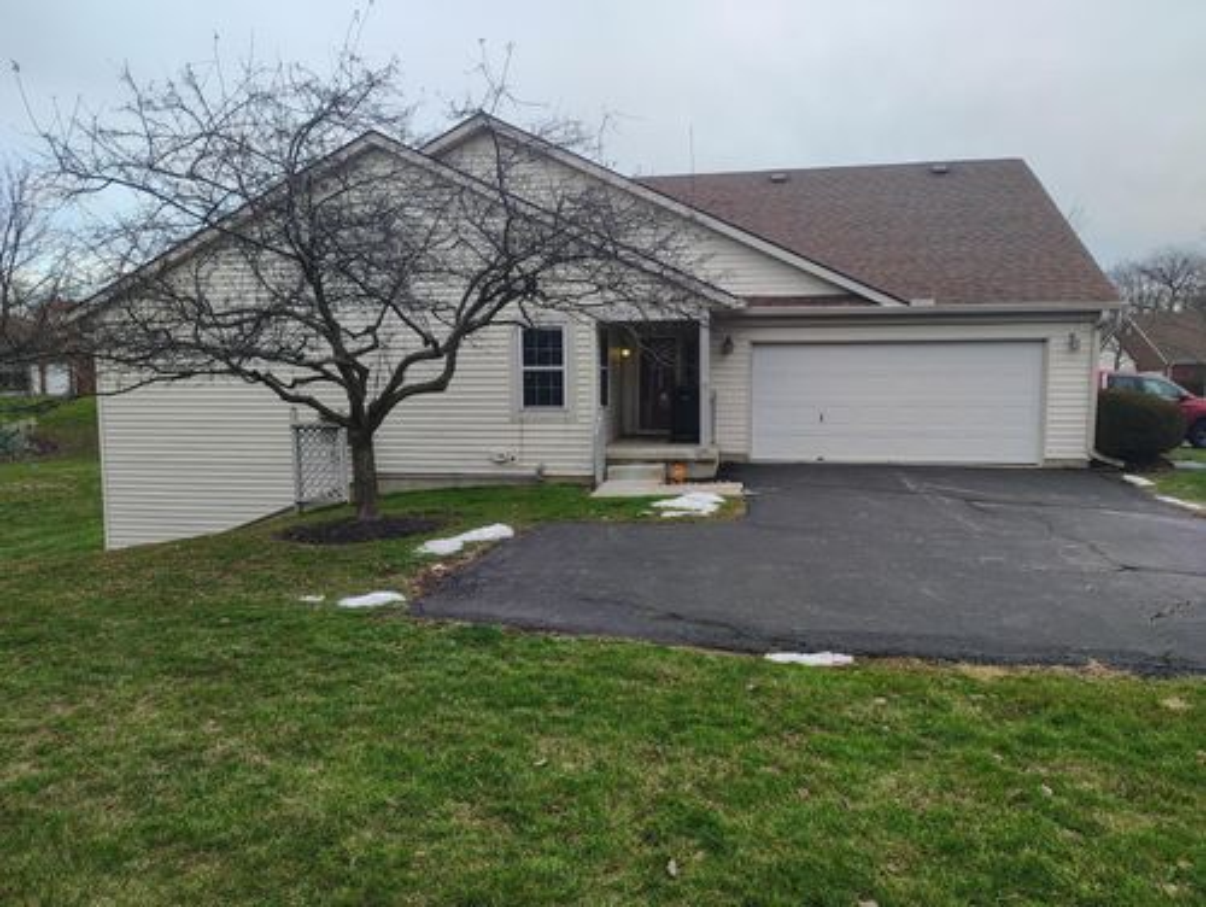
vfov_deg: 56.9
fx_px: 837
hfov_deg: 71.5
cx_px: 603
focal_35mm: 24
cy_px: 454
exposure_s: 1/320
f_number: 1.8
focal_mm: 5.56
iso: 100
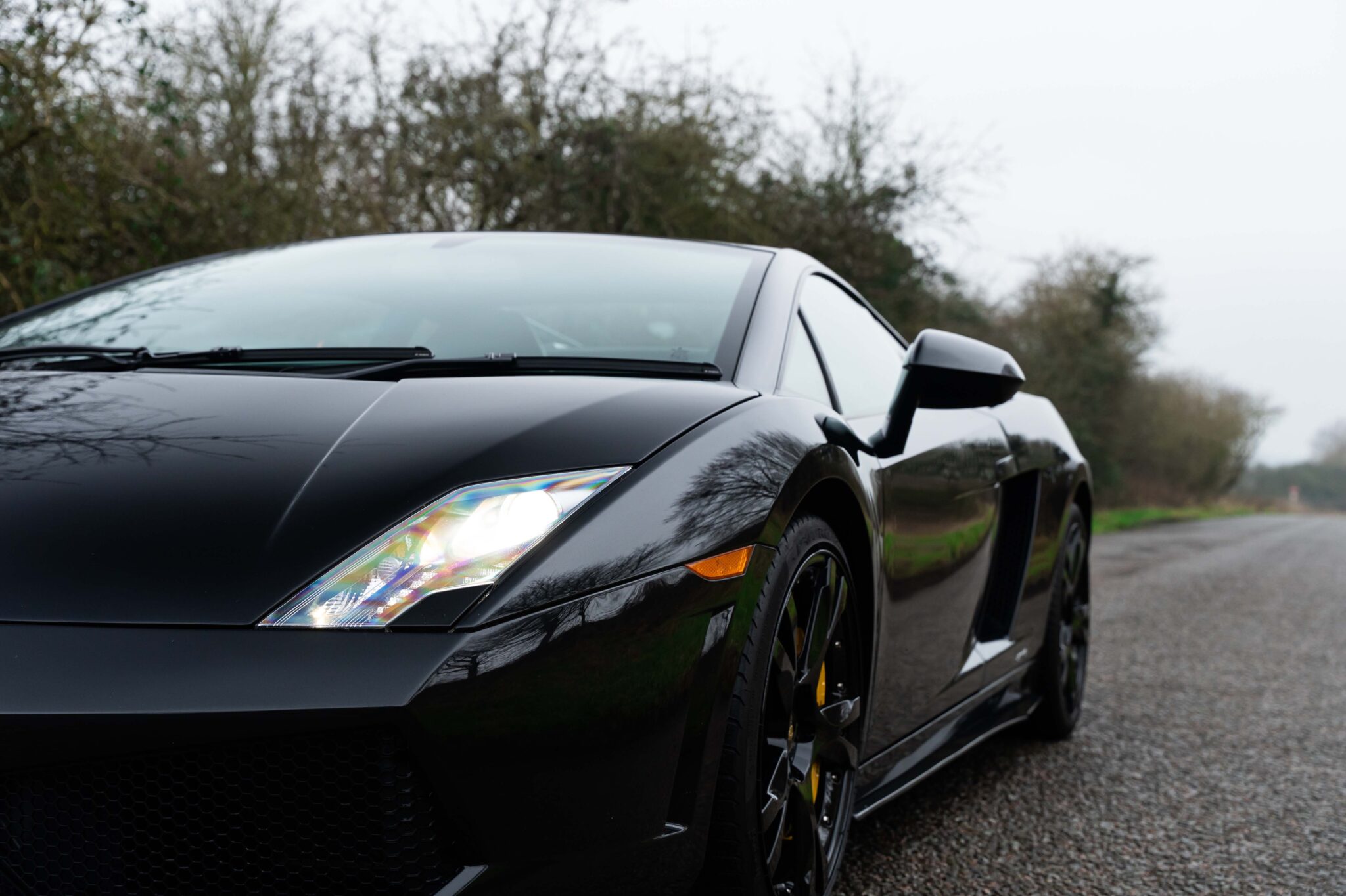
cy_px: 448
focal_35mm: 48
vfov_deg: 27.8
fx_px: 1809
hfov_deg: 40.8
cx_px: 673
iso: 800
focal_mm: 48.4
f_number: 5
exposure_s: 1/200
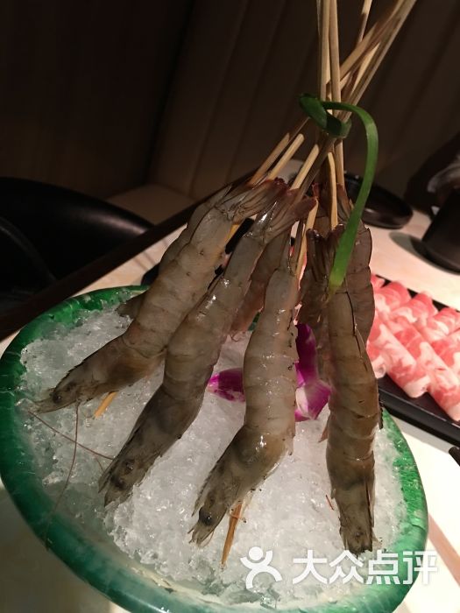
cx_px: 230
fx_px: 514
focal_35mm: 29
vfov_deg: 61.7
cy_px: 306
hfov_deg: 48.2
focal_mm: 4.15
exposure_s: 1/10
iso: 80
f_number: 2.2
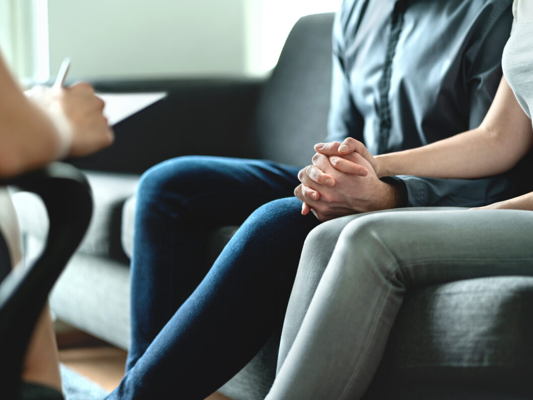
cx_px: 274
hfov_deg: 21.1
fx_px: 1432
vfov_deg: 15.9
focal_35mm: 93
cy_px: 199
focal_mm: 85
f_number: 1.8
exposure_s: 1/60
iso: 125
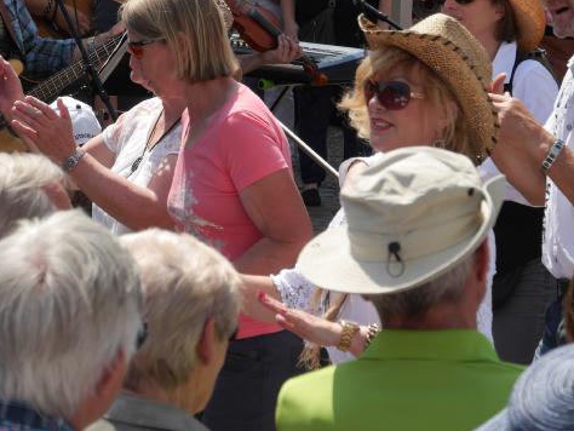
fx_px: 3584
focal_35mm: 216
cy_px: 133
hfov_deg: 9.2
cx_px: 302
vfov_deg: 6.9
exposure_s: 1/400
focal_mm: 64
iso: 200
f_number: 7.1
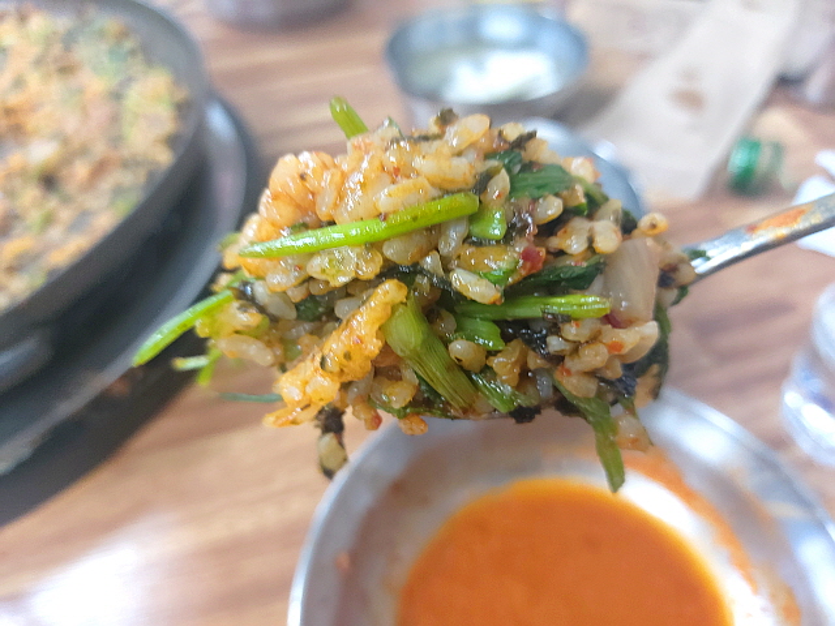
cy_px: 313
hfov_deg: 69.4
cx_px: 418
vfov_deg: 54.9
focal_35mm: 25
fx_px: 603
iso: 250
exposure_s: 1/24
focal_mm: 4.58
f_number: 2
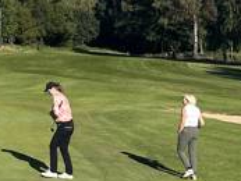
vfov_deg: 12.9
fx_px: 773
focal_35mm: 111
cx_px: -150
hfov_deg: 15.8
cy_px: -61
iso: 80
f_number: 1.78
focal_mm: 6.86
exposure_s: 1/4348
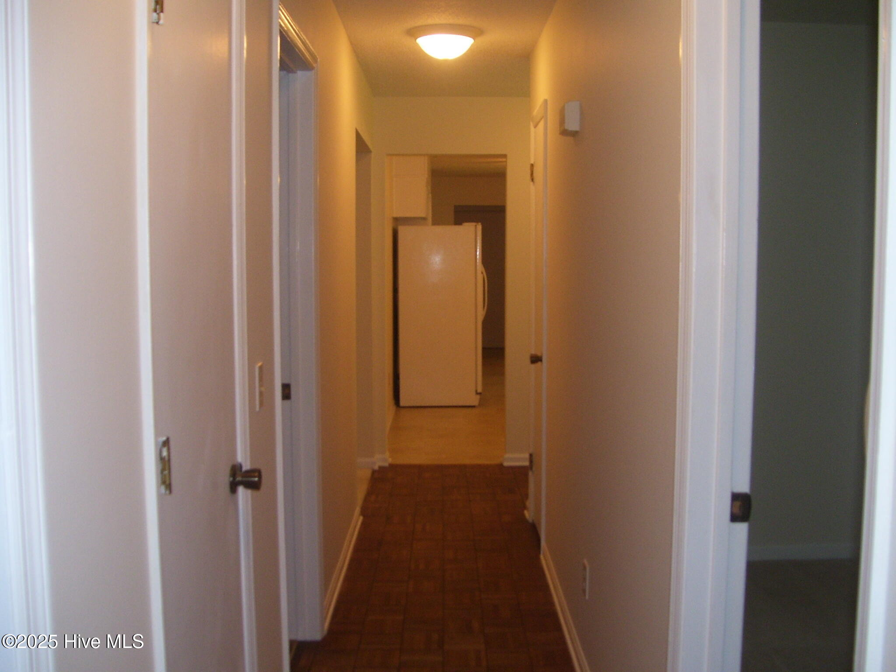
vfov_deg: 38.7
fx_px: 958
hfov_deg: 50.1
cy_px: 336
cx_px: 448
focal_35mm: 37
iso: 125
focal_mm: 6
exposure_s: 1/60
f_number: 2.7
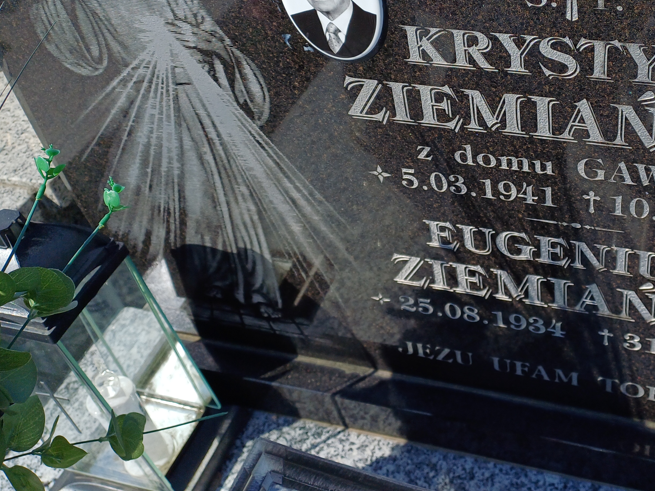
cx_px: 484
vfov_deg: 34.6
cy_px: 140
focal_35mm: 41
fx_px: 776
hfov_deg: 44.4
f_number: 1.8
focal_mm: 4.65
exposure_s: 1/1565
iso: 50
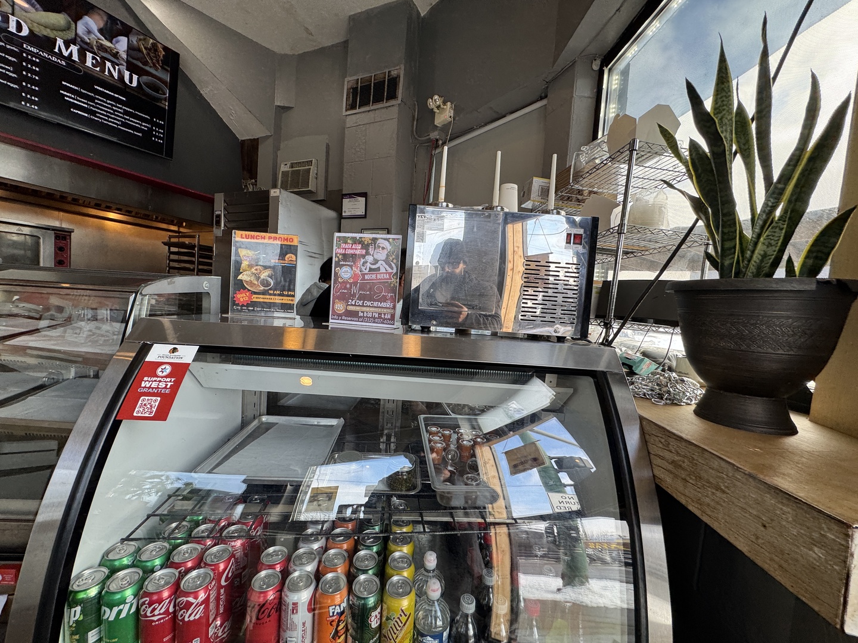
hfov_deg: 102.1
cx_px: 429
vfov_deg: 85.7
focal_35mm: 14
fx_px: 347
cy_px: 322
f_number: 2.2
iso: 80
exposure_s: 1/120
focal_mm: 2.22
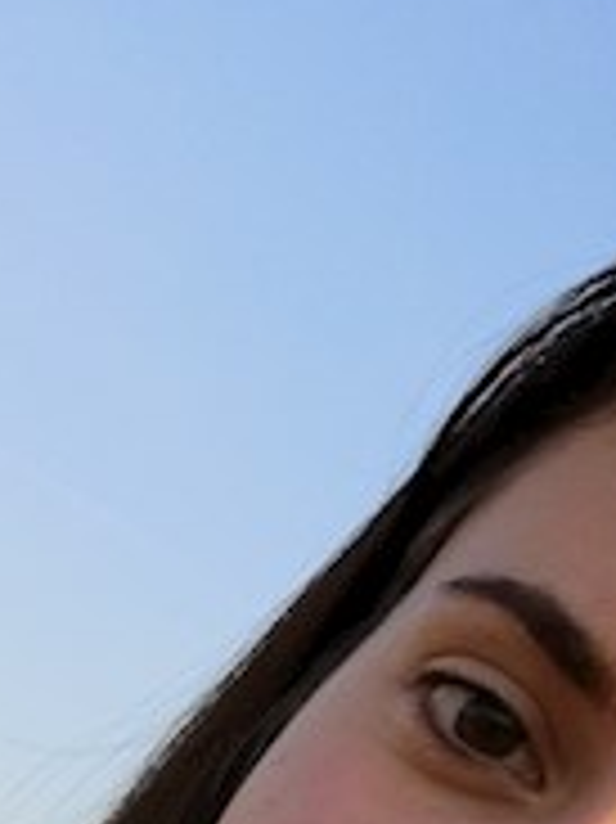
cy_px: 1304
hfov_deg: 14.1
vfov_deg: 18.0
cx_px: -423
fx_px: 2257
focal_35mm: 95
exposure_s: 1/691
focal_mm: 3.81
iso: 50
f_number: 2
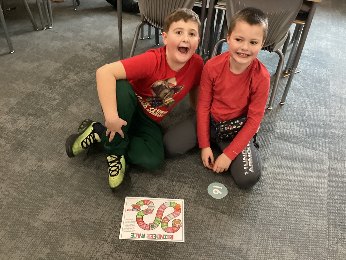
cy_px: 129
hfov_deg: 56.8
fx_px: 320
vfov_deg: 44.2
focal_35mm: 32
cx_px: 172
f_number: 2.4
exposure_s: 1/30
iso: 640
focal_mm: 3.3
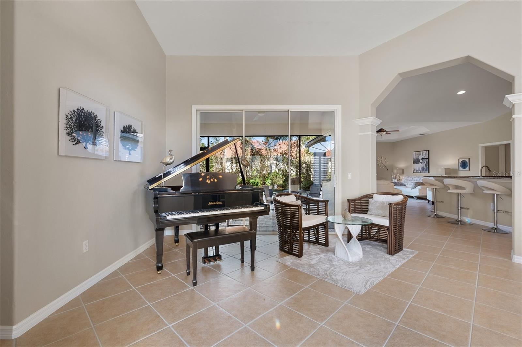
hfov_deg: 97.5
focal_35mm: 16
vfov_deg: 74.4
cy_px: 174
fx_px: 229
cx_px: 261
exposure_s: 1/50
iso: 400
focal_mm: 15.8
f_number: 6.3
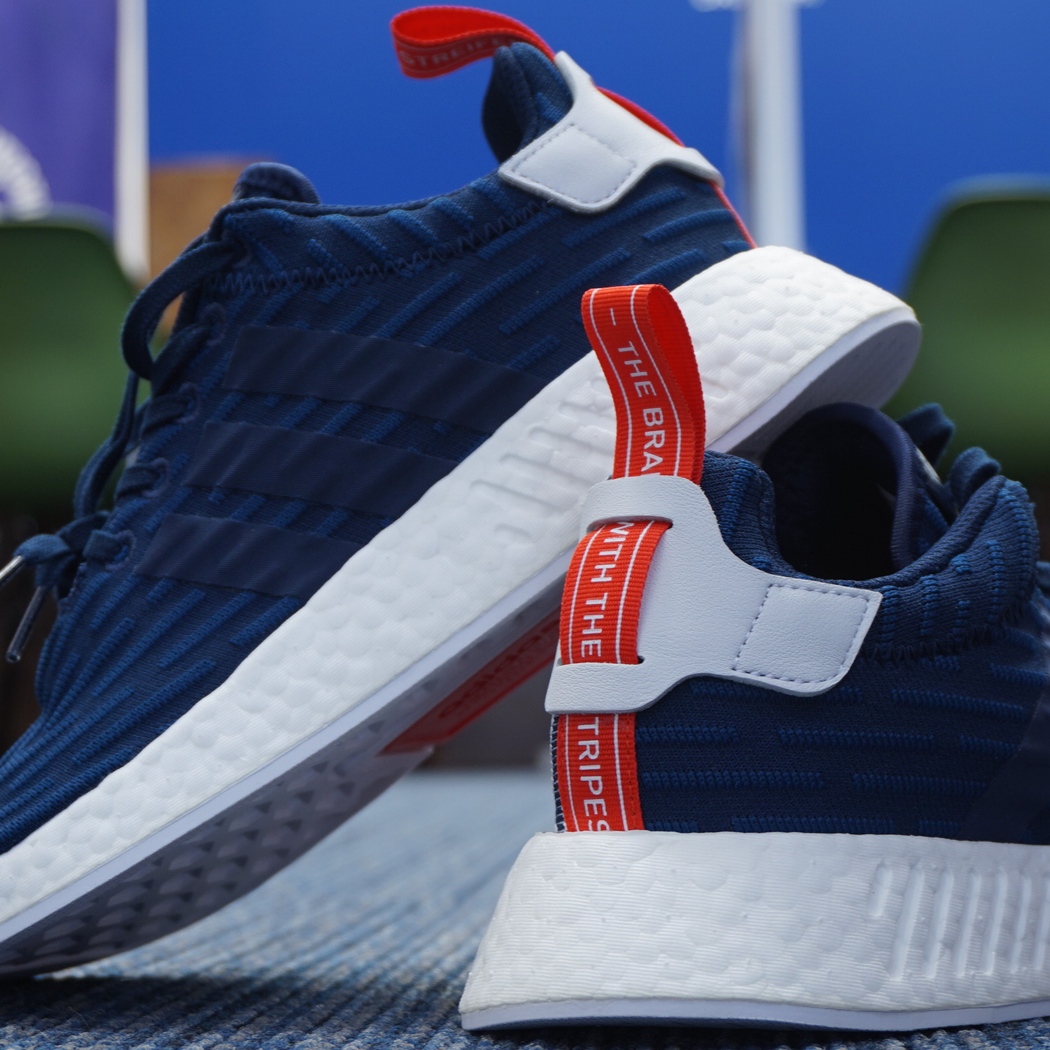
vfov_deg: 26.1
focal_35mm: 66
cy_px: 540
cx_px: 657
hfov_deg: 26.0
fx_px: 2265
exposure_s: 1/15
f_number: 5
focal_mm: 30
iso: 125
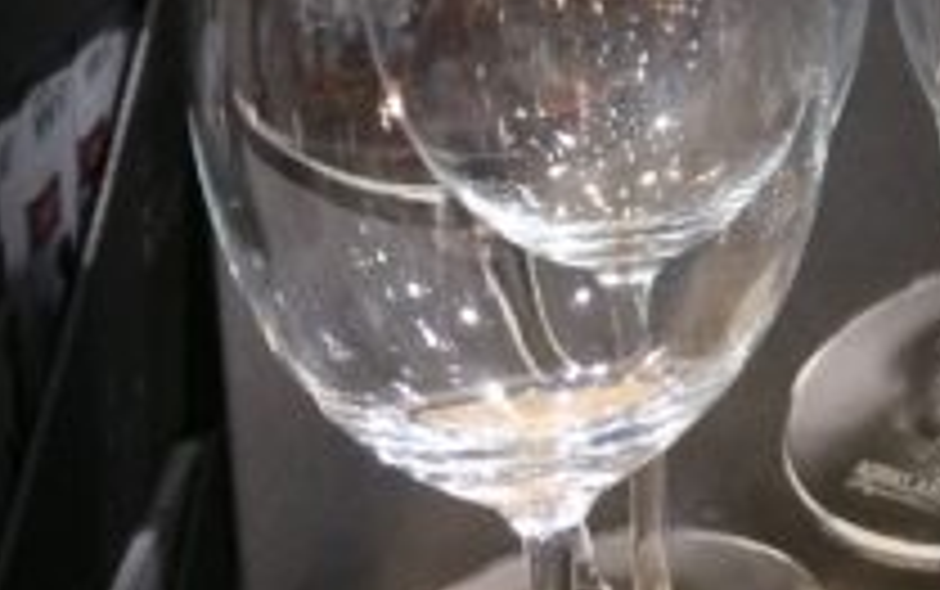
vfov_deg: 11.4
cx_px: 1331
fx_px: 2897
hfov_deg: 17.0
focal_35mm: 113
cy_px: -117
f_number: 2.2
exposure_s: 1/30
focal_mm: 4.15
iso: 160
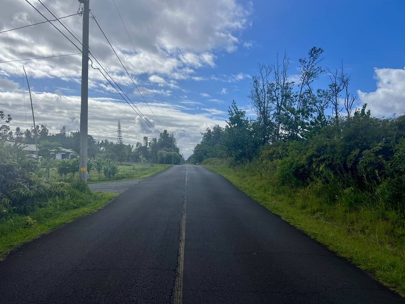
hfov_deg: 67.3
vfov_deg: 53.1
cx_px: 202
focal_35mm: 26
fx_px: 304
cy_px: 152
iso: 50
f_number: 1.5
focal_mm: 5.7
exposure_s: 1/6579
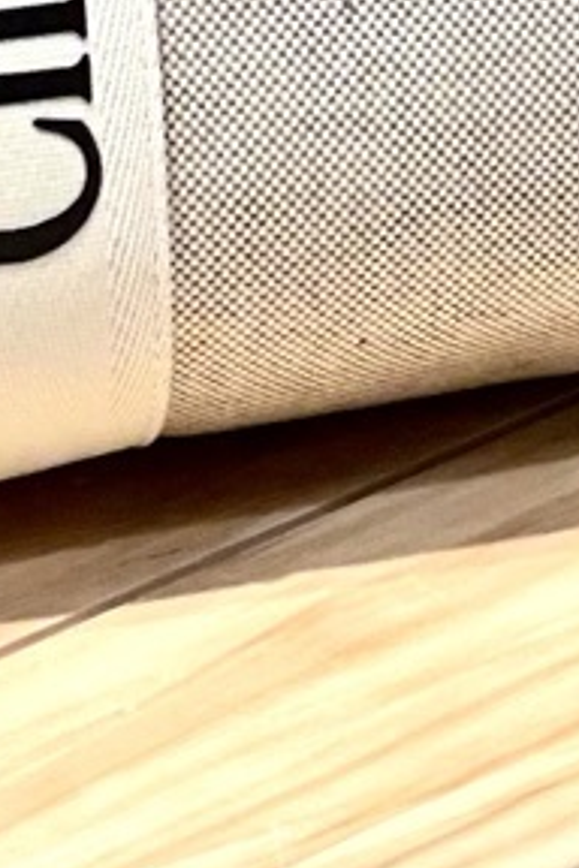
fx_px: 9287
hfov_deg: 3.6
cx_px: 347
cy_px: -1169
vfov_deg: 5.2
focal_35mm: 385
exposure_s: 1/100
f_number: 2
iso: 125
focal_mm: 6
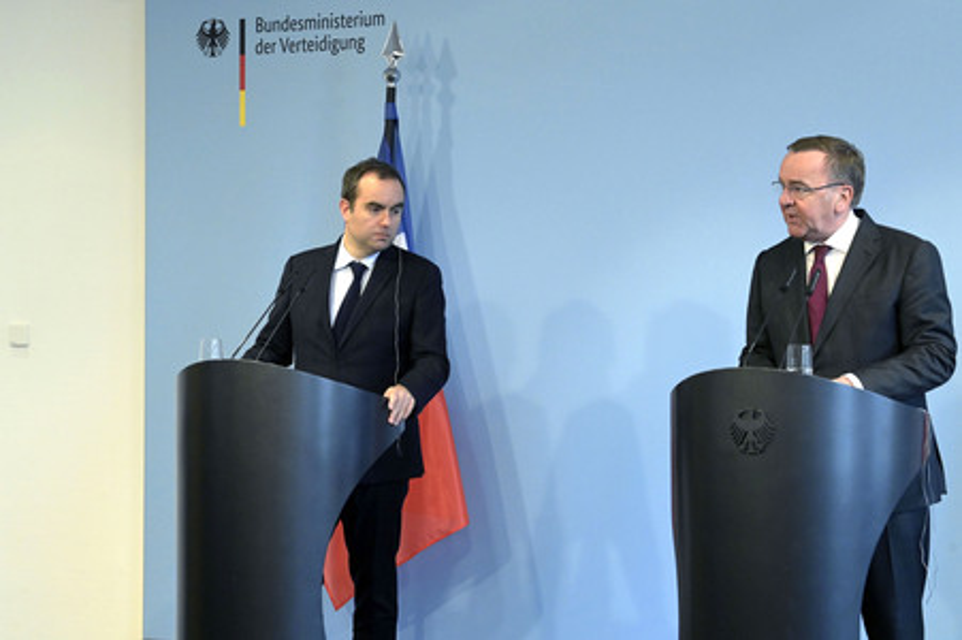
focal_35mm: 86
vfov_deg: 15.9
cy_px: 320
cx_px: 481
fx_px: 2296
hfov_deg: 23.7
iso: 6400
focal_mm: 86
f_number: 6.3
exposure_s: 1/400
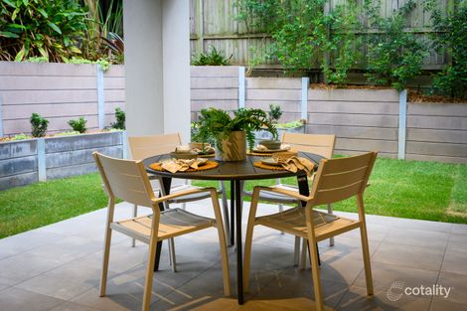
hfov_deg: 53.1
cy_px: 156
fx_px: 467
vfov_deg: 36.8
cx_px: 234
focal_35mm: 36
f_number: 8
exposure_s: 1/30
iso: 640
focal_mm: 36
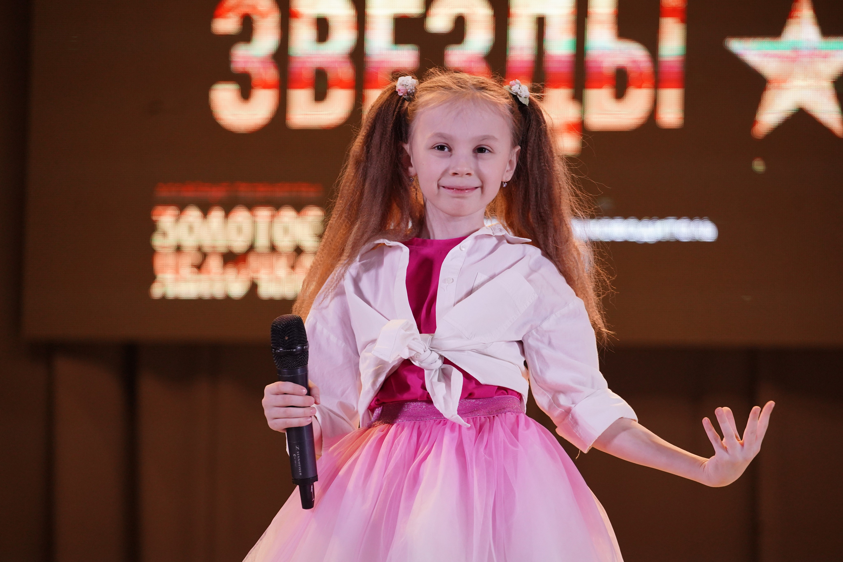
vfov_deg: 8.9
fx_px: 3606
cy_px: 281
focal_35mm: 154
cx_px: 422
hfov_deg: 13.3
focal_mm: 154
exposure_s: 1/500
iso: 2500
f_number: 4
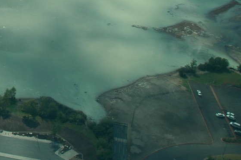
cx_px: -29
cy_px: -27
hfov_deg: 25.5
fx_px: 488
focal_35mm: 73
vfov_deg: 17.8
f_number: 10
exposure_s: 1/250
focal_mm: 18
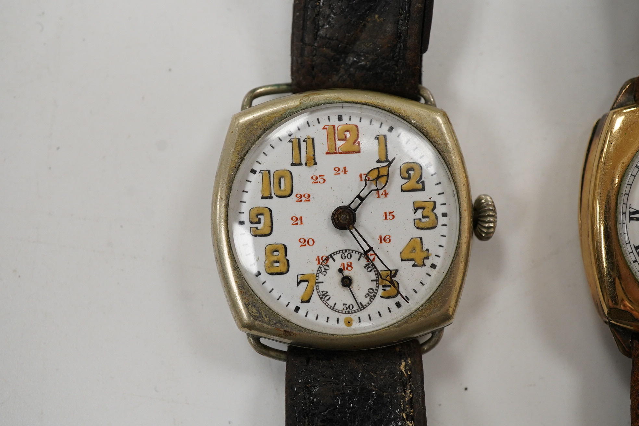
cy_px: 213
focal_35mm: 45
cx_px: 320
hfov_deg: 43.6
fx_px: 799
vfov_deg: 29.9
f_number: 11
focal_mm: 30
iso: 1250
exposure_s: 1/125
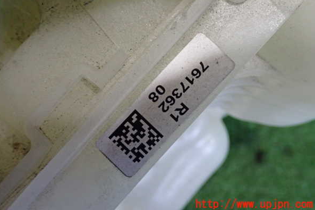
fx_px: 350
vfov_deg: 33.3
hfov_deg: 48.5
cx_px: 156
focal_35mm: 40
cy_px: 91
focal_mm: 6.83
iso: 640
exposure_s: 1/40
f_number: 2.7
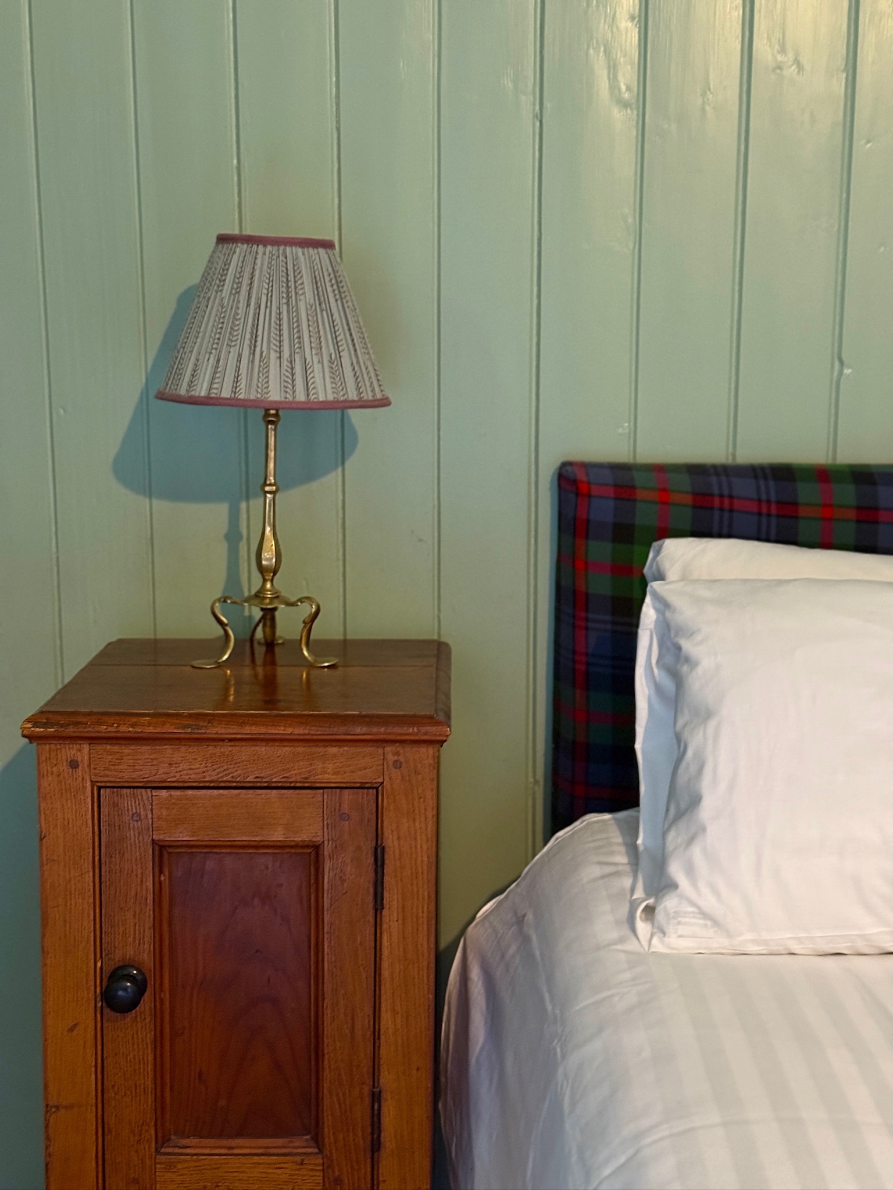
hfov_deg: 30.3
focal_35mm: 48
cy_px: 595
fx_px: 1651
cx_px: 446
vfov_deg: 39.7
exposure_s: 1/30
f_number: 1.78
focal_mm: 6.76
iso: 640
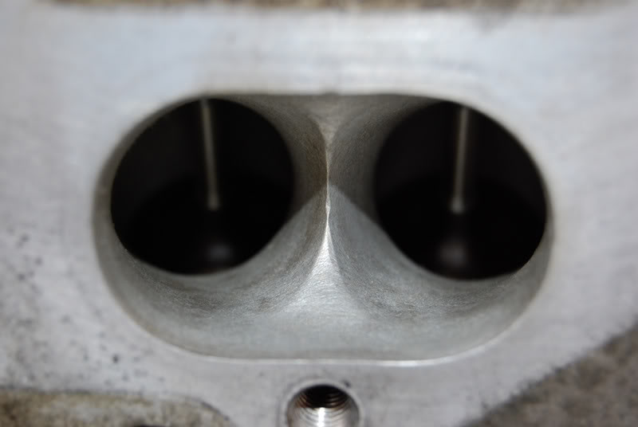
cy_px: 214
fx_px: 1464
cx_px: 319
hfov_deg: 24.6
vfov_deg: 16.6
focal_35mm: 82
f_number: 7.1
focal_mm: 55
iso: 400
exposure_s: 1/60
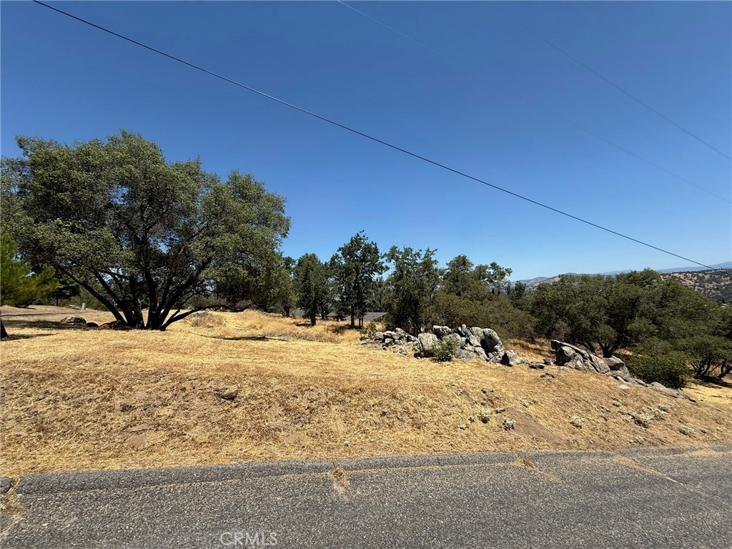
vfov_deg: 85.7
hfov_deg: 102.1
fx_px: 296
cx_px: 366
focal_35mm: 14
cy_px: 274
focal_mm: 2.22
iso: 50
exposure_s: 1/2165
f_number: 2.2
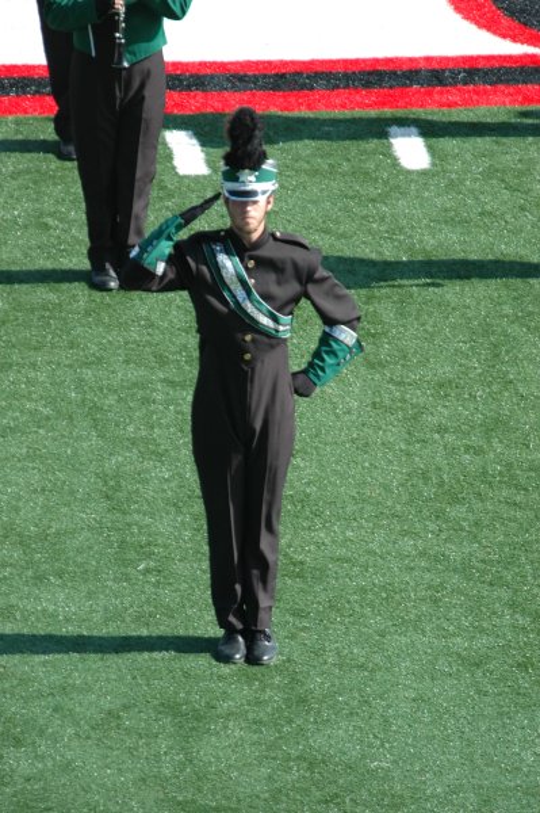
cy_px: 406
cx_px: 270
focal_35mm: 600
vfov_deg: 3.4
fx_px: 13522
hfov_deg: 2.3
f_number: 5.6
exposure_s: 1/400
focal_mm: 400
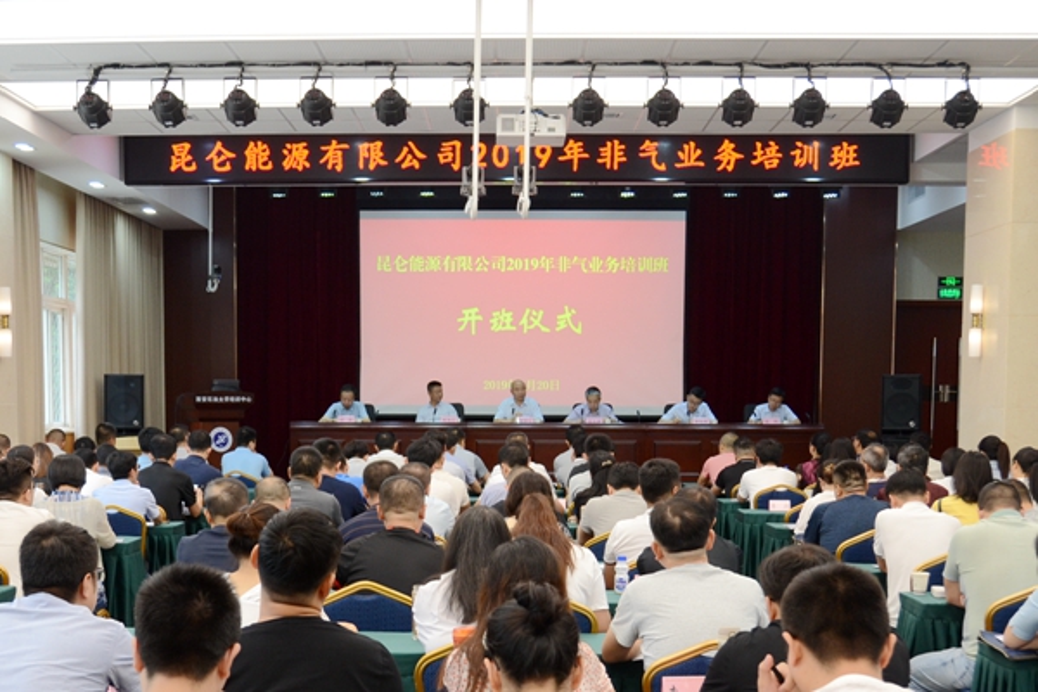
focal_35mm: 33
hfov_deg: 57.2
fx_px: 951
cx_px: 519
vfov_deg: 40.0
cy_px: 346
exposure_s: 1/80
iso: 500
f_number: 4.5
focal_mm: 22
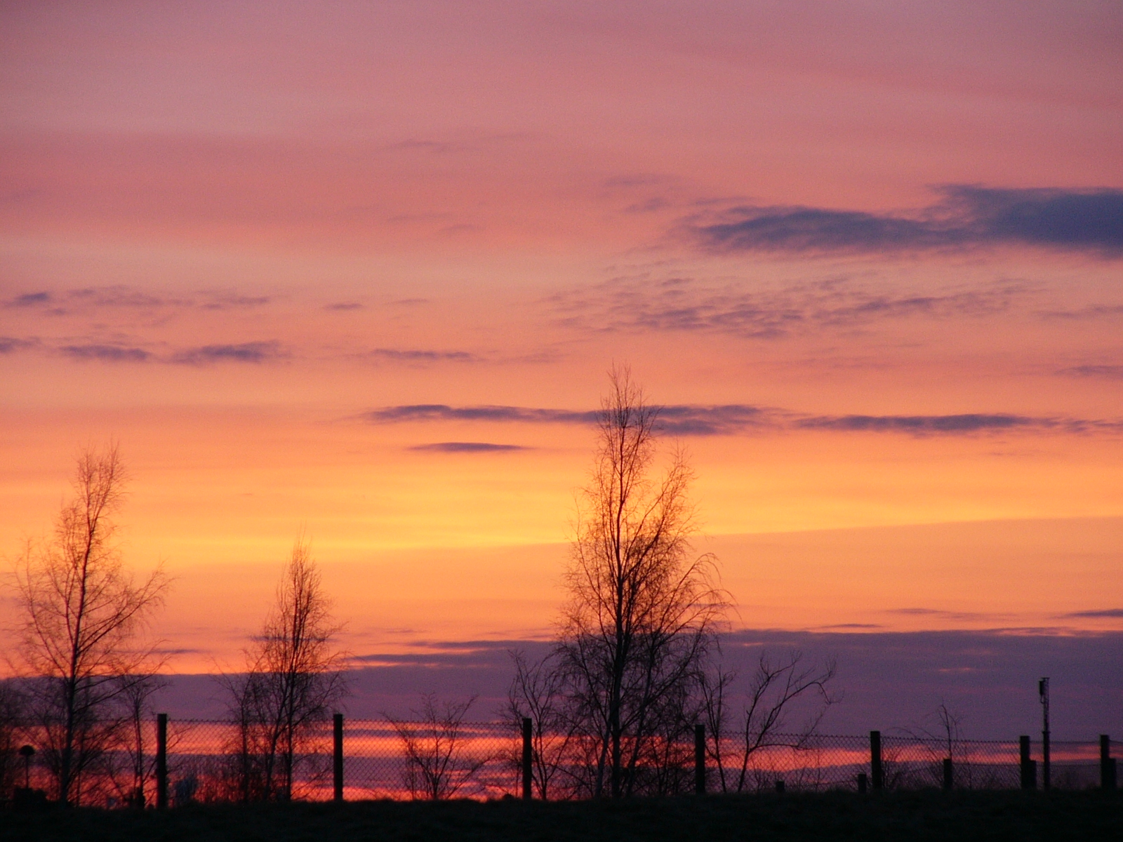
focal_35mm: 242
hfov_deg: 8.2
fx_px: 7851
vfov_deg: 6.1
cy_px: 421
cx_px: 562
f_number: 2.8
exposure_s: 1/80
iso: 50
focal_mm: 31.9
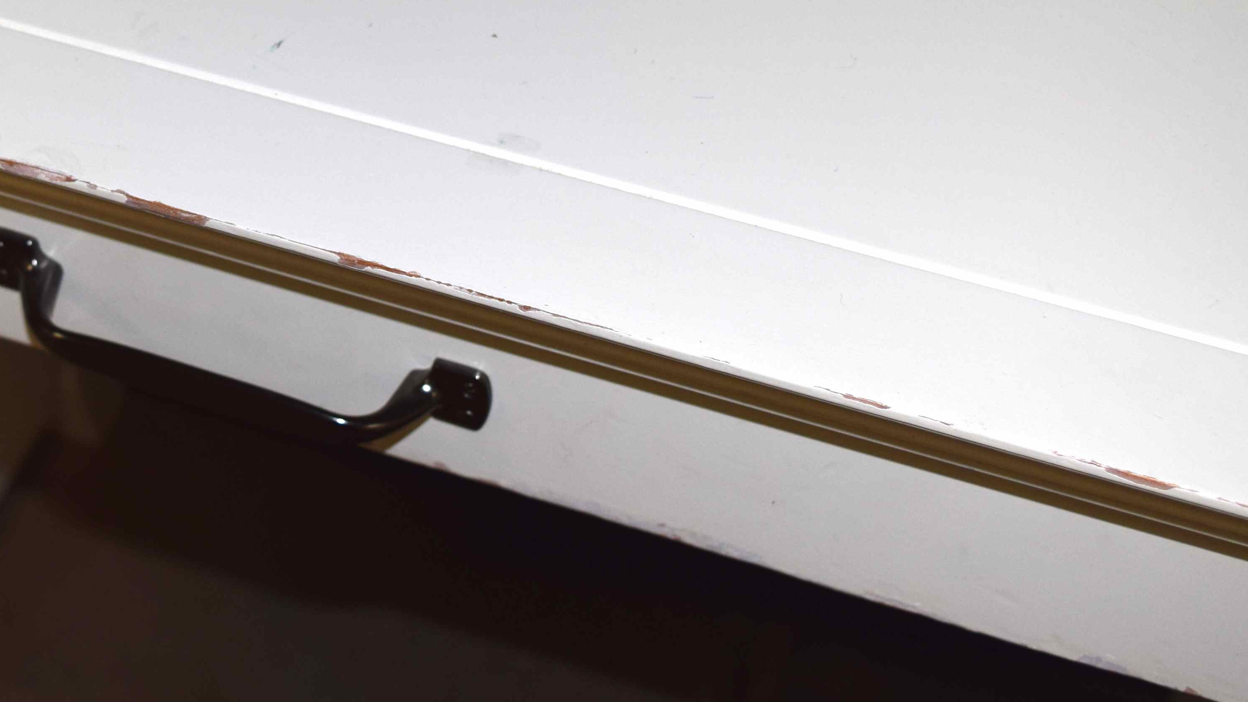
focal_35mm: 79
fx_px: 2616
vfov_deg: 15.2
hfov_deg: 26.4
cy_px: 106
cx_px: 281
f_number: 4.5
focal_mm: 25
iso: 250
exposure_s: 1/80
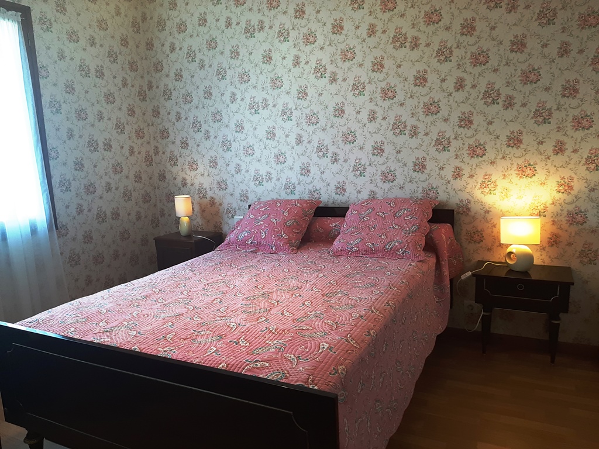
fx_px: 450
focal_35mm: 26
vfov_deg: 53.1
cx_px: 300
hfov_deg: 67.3
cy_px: 224
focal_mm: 3.93
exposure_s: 1/25
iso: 40
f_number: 1.7
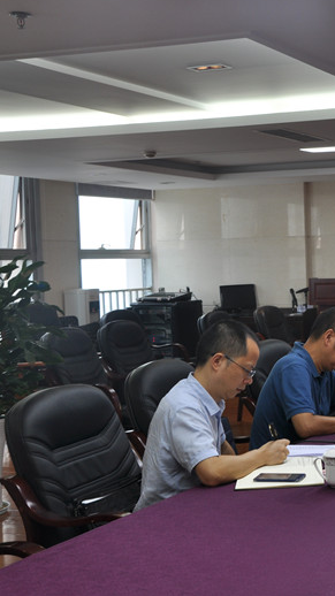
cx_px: 433
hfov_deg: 17.9
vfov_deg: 33.3
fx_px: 996
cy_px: 297
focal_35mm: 63
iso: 200
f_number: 5.6
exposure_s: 1/30
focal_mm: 26
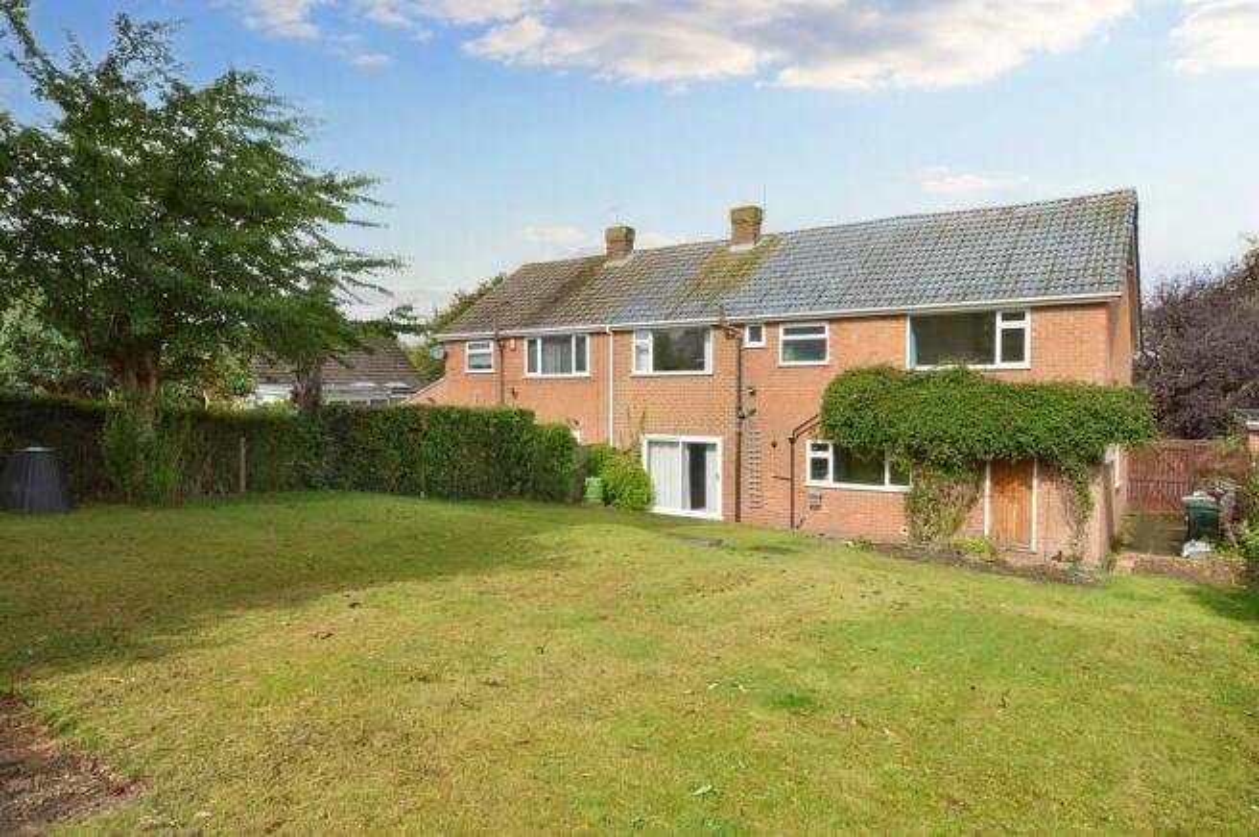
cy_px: 418
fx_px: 734
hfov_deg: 81.3
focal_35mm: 21
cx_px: 630
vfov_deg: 59.4
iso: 200
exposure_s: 1/250
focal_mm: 14
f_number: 10
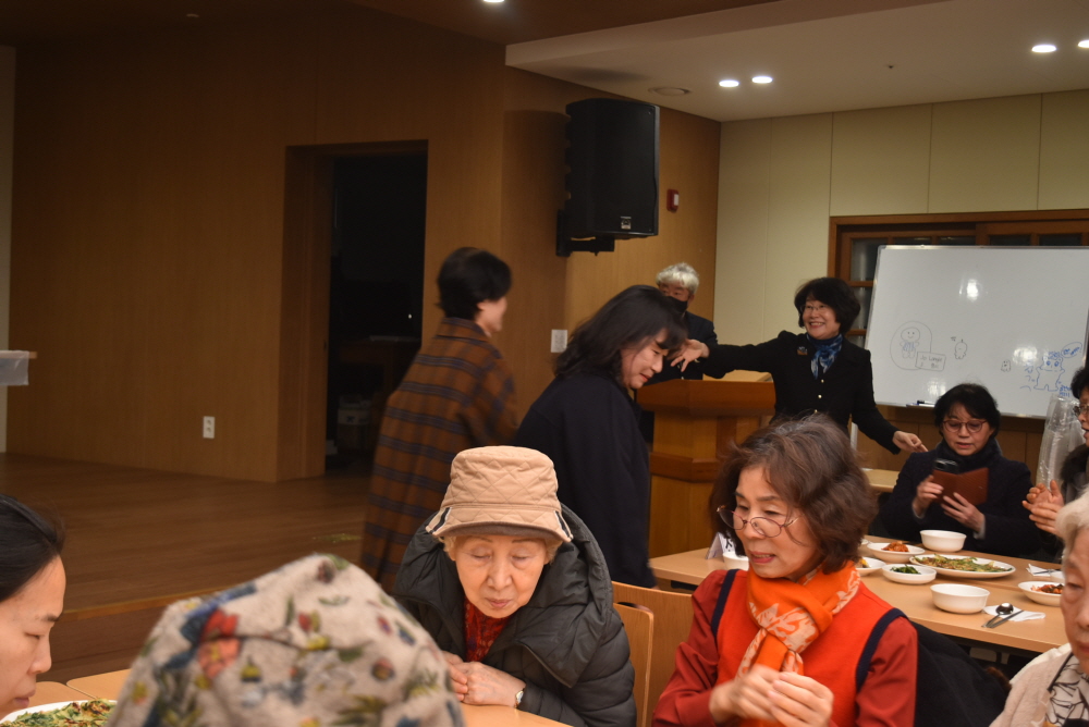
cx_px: 544
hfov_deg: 46.4
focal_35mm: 42
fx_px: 1271
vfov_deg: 31.9
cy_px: 364
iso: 450
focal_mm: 28
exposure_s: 1/60
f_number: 4.2
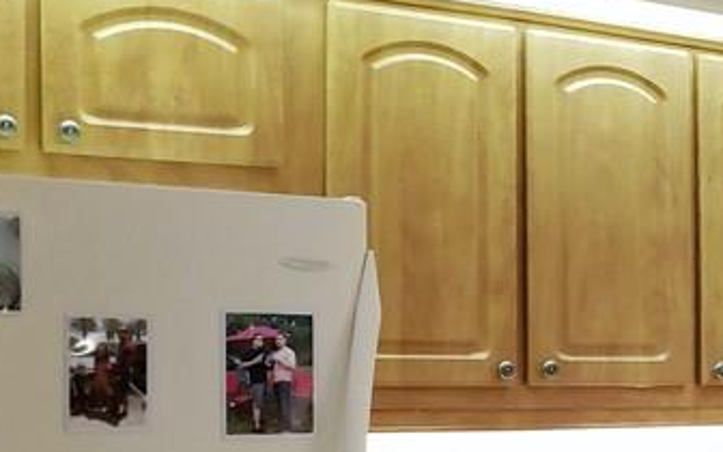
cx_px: 966
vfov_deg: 15.5
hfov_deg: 21.9
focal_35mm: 84
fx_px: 1655
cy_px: 329
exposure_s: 1/60
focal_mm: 4.3
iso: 250
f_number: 1.5
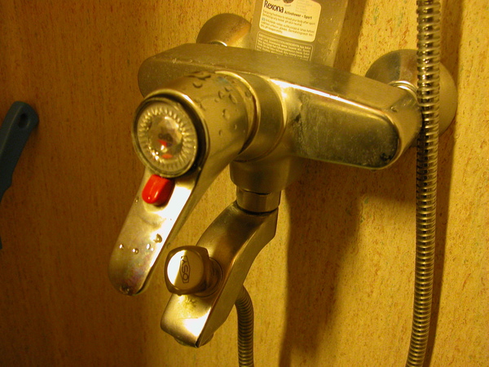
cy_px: 184
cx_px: 244
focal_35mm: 35
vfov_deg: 40.7
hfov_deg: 52.6
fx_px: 494
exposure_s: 1/3.1
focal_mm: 8.9
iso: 400
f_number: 2.8
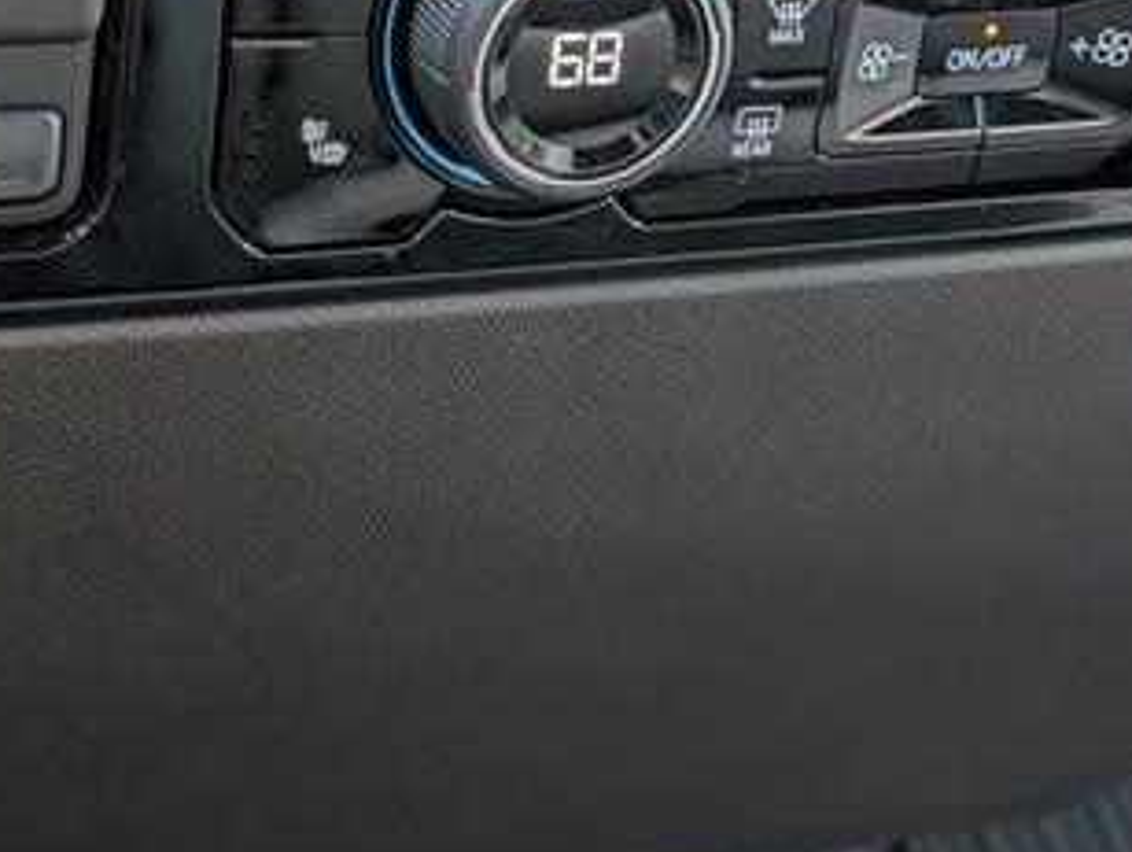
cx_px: 774
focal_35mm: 102
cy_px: 7
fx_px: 3339
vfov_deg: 14.3
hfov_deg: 19.2
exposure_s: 1/132
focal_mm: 6.9
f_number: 1.68
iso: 220
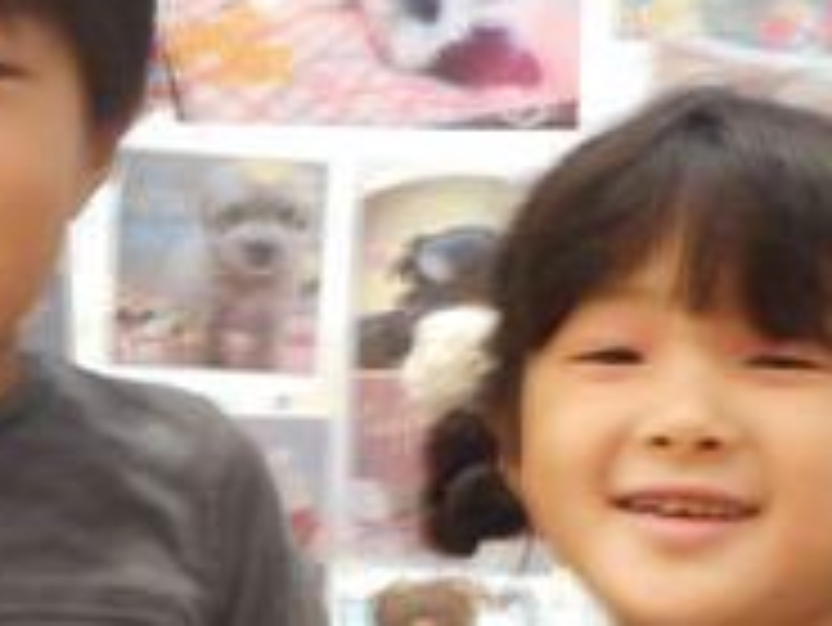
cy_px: 603
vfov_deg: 17.9
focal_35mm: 81
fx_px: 1948
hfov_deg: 24.1
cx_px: 418
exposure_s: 1/13
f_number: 3.7
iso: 400
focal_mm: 4.5
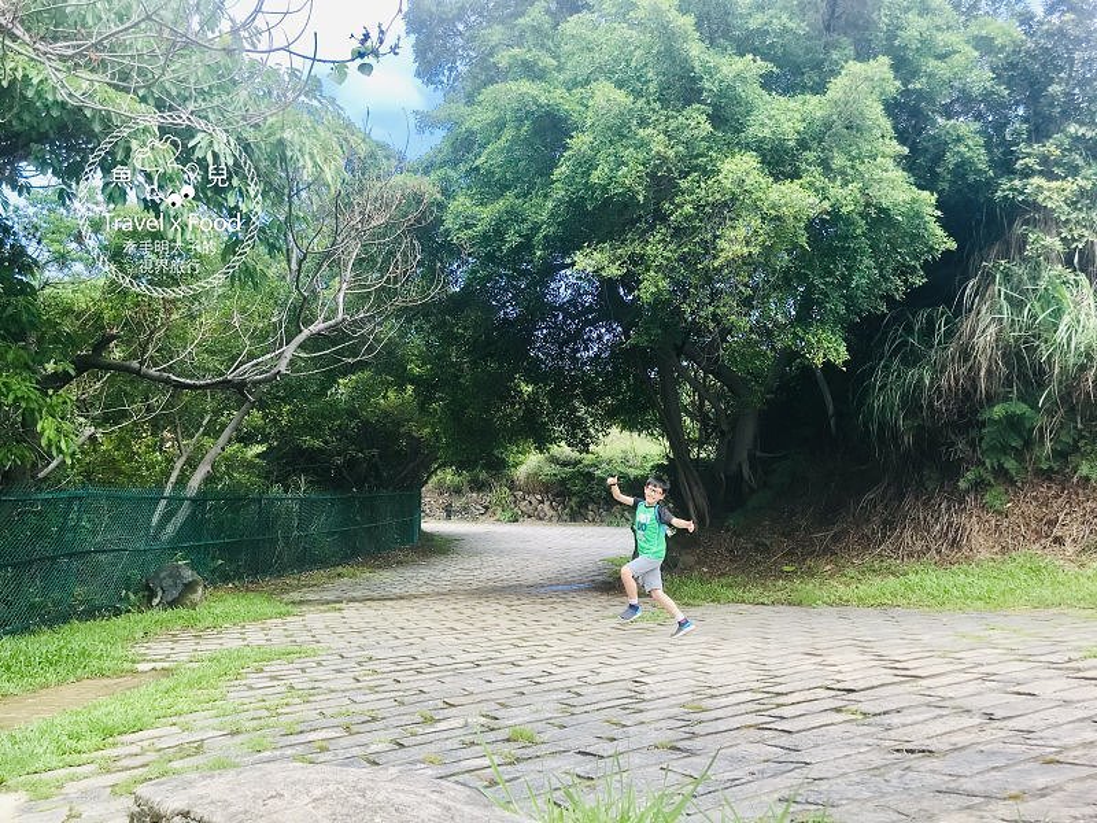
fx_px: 887
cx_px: 548
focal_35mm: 28
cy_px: 412
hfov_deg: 63.4
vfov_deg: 49.7
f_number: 1.8
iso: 20
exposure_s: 1/550
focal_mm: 3.99
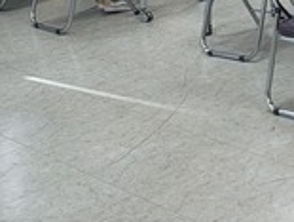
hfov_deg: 15.5
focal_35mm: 103
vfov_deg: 12.9
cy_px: -195
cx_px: 575
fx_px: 877
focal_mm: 7
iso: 125
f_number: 1.8
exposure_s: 1/120
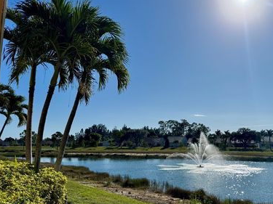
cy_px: 109
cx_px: 174
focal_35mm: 32
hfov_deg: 56.0
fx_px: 252
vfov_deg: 44.1
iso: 80
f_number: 1.78
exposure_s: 1/12346
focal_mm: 6.76
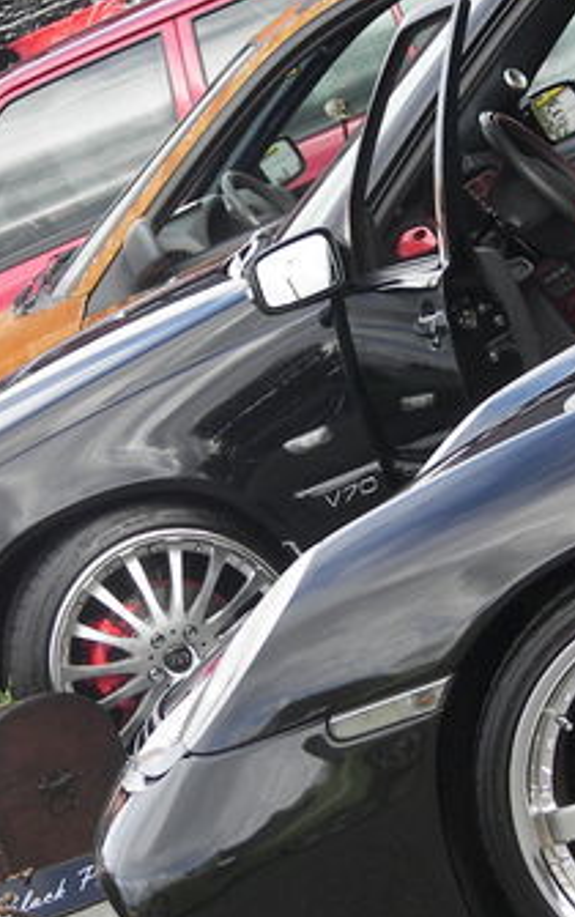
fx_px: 6730
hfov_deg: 4.9
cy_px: 528
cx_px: 257
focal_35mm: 269
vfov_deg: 7.8
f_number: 3.2
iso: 64
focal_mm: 22.1
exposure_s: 1/200
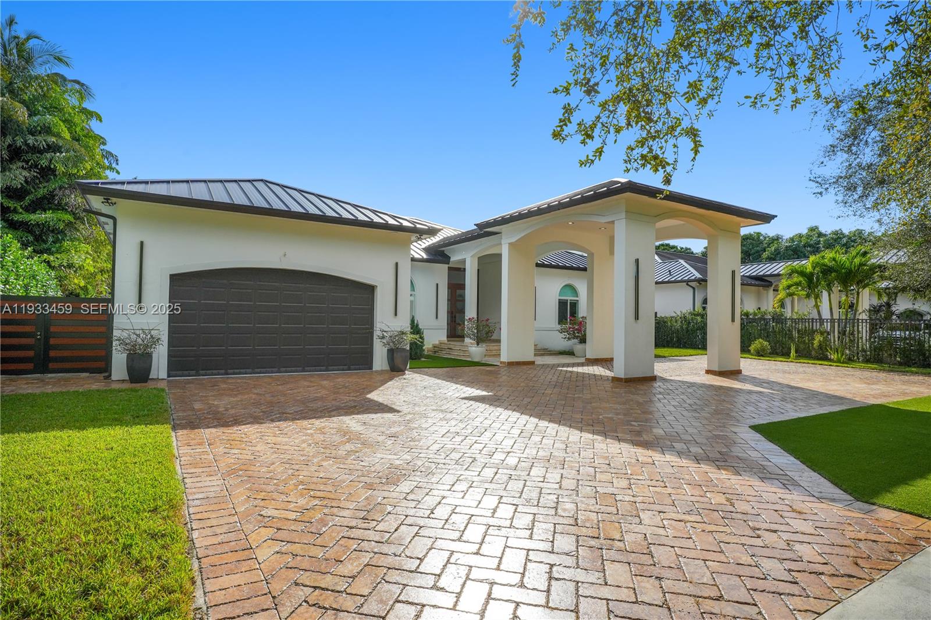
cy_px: 310
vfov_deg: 61.9
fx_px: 517
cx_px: 466
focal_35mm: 20
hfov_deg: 84.0
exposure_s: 1/2000
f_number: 8
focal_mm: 20
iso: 640
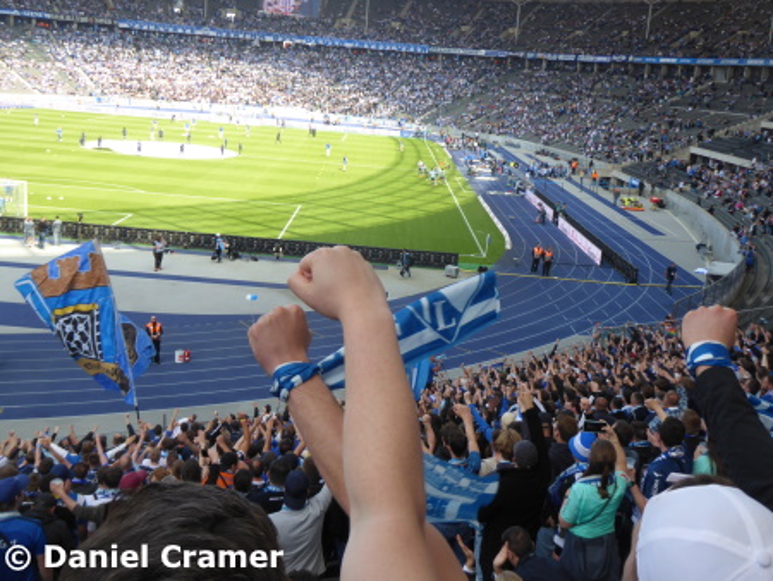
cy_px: 290
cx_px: 386
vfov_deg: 36.0
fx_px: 894
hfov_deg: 46.8
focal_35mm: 40
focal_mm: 7.2
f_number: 3.8
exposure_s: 1/160
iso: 80
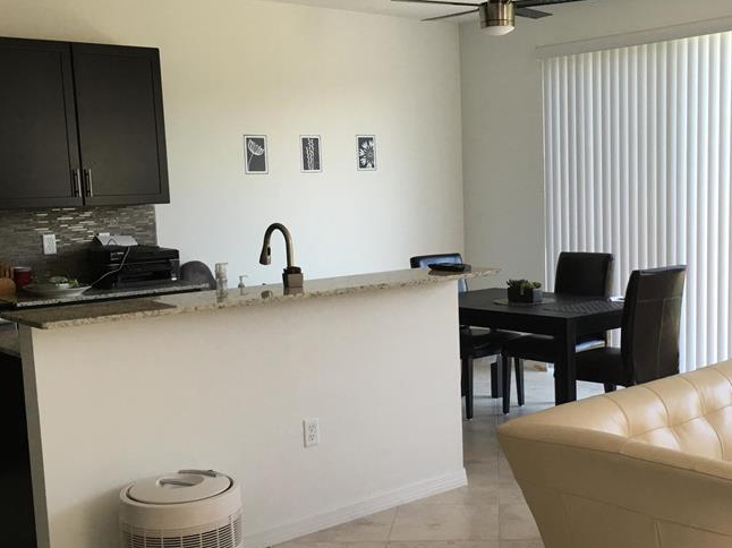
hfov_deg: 41.1
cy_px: 316
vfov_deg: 31.4
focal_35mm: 46
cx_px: 427
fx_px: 972
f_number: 2.2
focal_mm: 4.15
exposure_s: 1/30
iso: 25
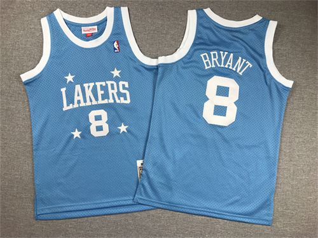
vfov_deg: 49.7
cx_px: 159
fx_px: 257
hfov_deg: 63.4
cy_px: 119
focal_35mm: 28
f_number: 1.8
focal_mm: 3.99
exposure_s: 1/105
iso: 20
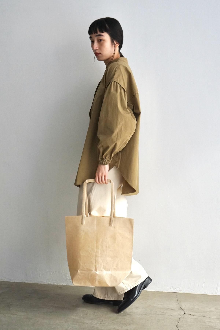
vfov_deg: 46.4
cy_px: 165
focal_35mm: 42
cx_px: 110
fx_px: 385
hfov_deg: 31.9
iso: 2000
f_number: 4.5
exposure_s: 1/160
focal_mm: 42
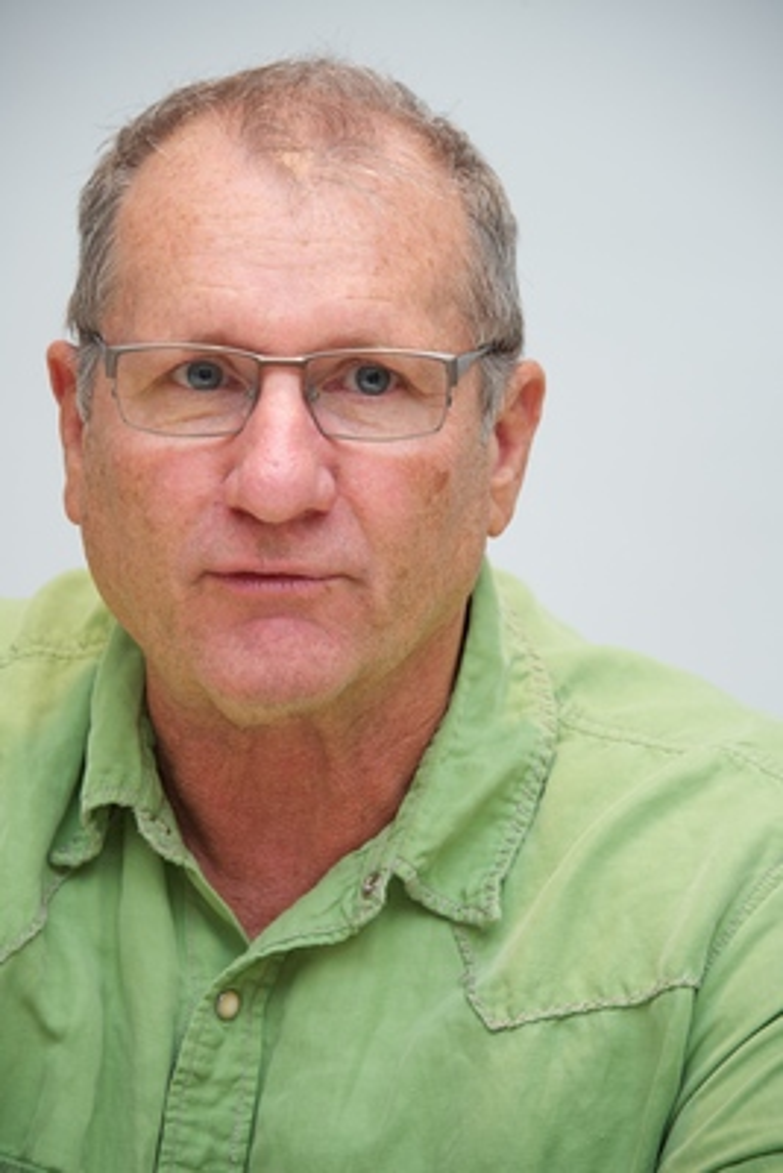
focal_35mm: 190
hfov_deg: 7.2
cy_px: 586
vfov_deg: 10.8
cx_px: 392
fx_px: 6193
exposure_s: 1/60
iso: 500
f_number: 5.6
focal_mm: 190
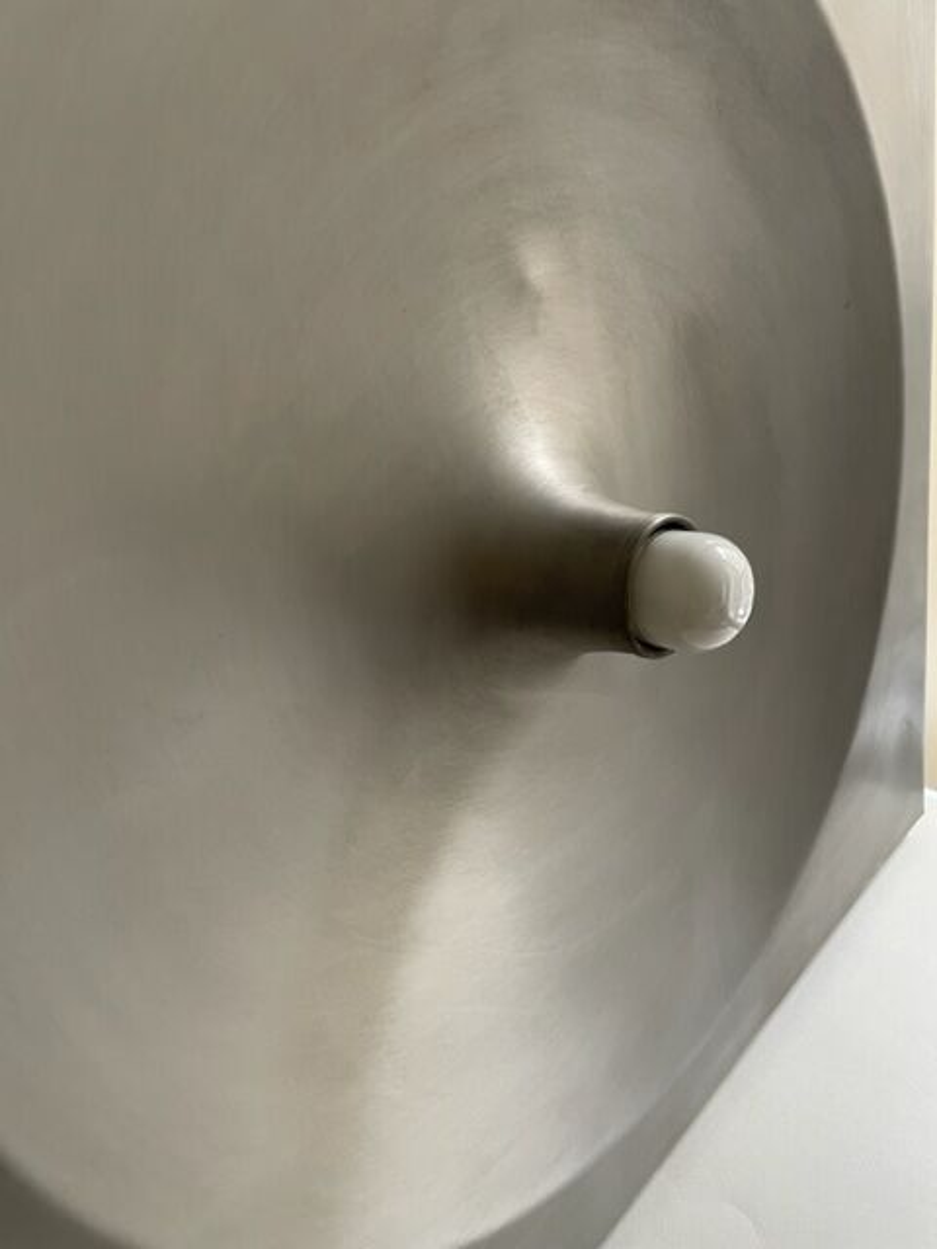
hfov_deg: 53.1
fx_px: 938
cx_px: 468
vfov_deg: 67.3
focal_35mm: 26
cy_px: 624
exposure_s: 1/60
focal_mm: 4.2
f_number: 1.6
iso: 125
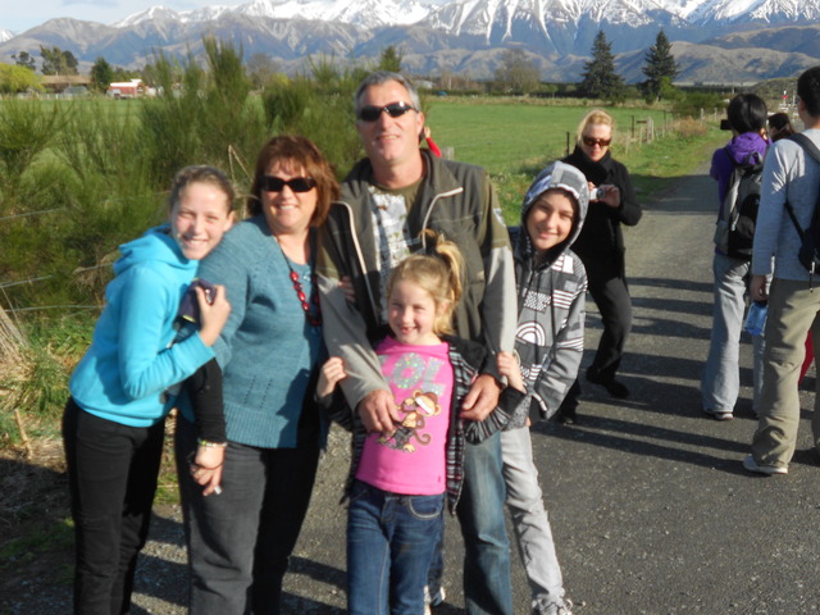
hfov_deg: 43.9
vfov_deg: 33.6
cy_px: 308
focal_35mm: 43
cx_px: 410
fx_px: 1019
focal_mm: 7.7
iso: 80
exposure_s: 1/500
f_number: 4.2
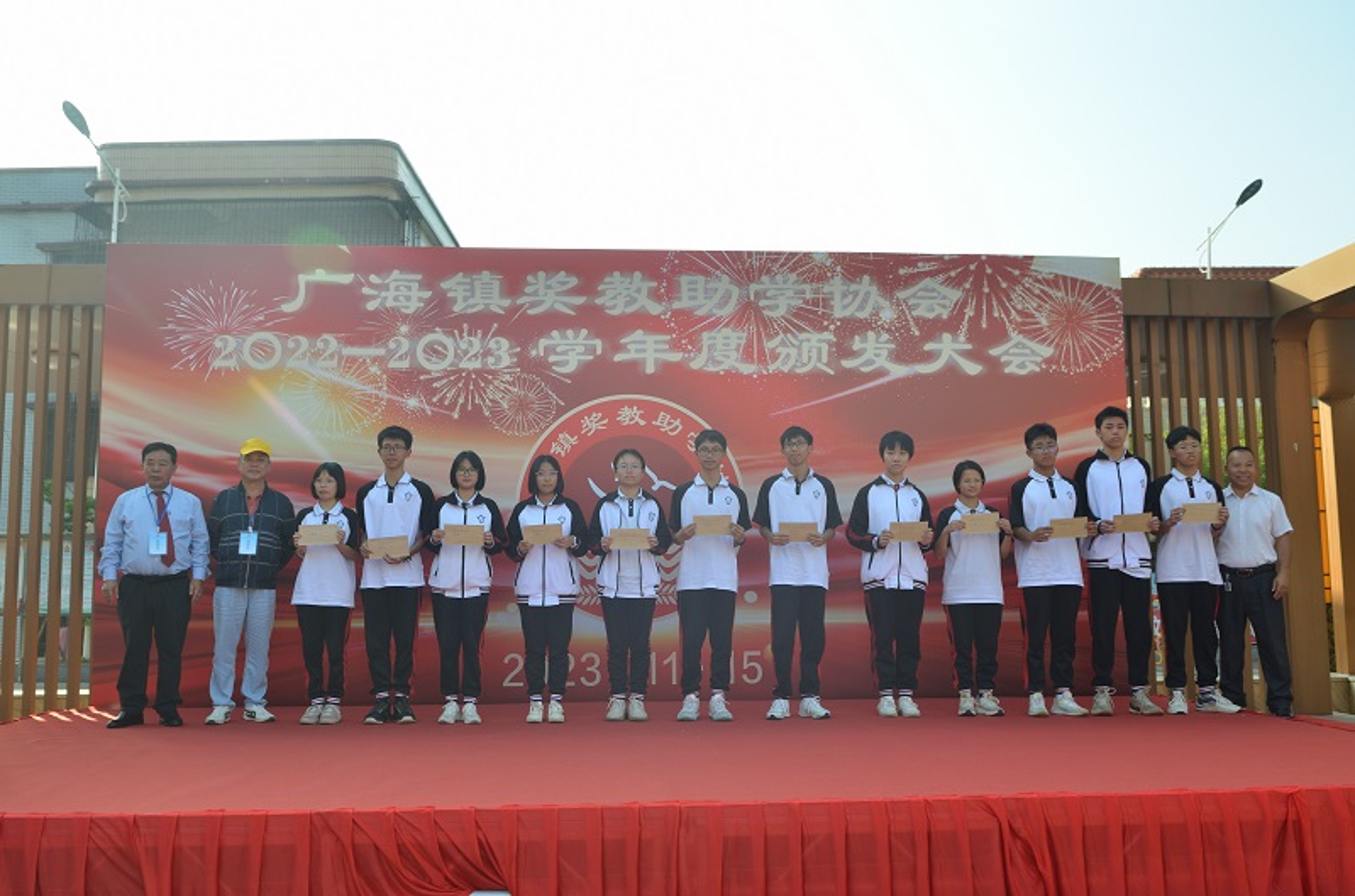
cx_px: 678
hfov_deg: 62.1
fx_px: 1126
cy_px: 448
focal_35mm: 30
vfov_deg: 43.4
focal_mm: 20
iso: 100
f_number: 5.6
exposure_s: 1/200
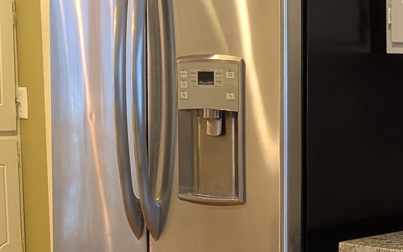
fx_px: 1055
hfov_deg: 18.8
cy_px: 196
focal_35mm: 96
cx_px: 622
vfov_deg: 13.6
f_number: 1.68
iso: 256
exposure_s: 1/60
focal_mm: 6.9
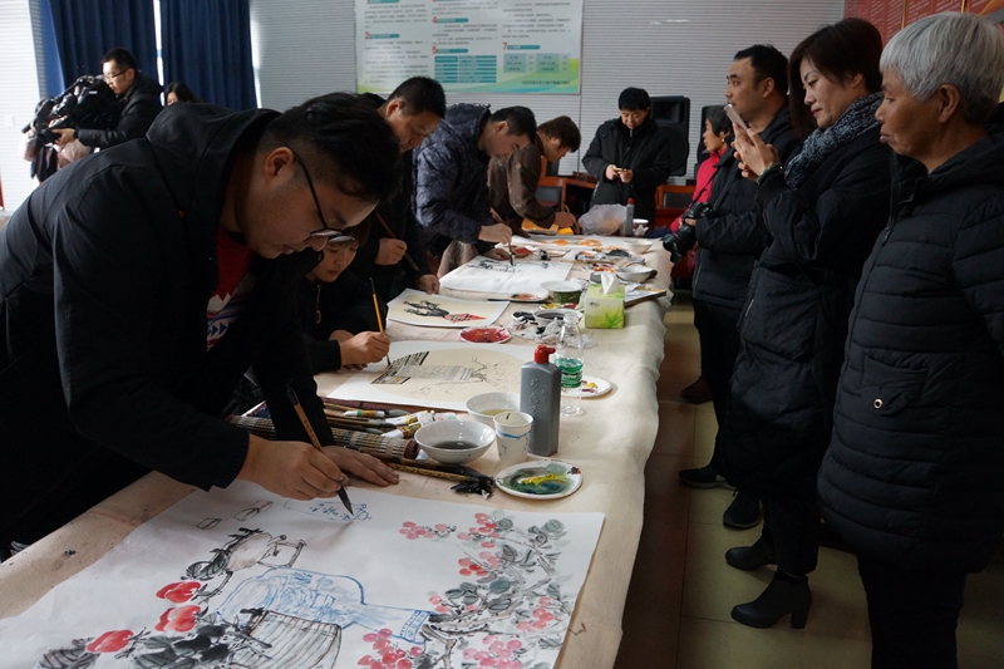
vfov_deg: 47.9
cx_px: 502
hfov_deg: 67.4
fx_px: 753
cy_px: 334
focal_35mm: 27
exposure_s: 1/80
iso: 1600
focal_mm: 18
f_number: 4.5
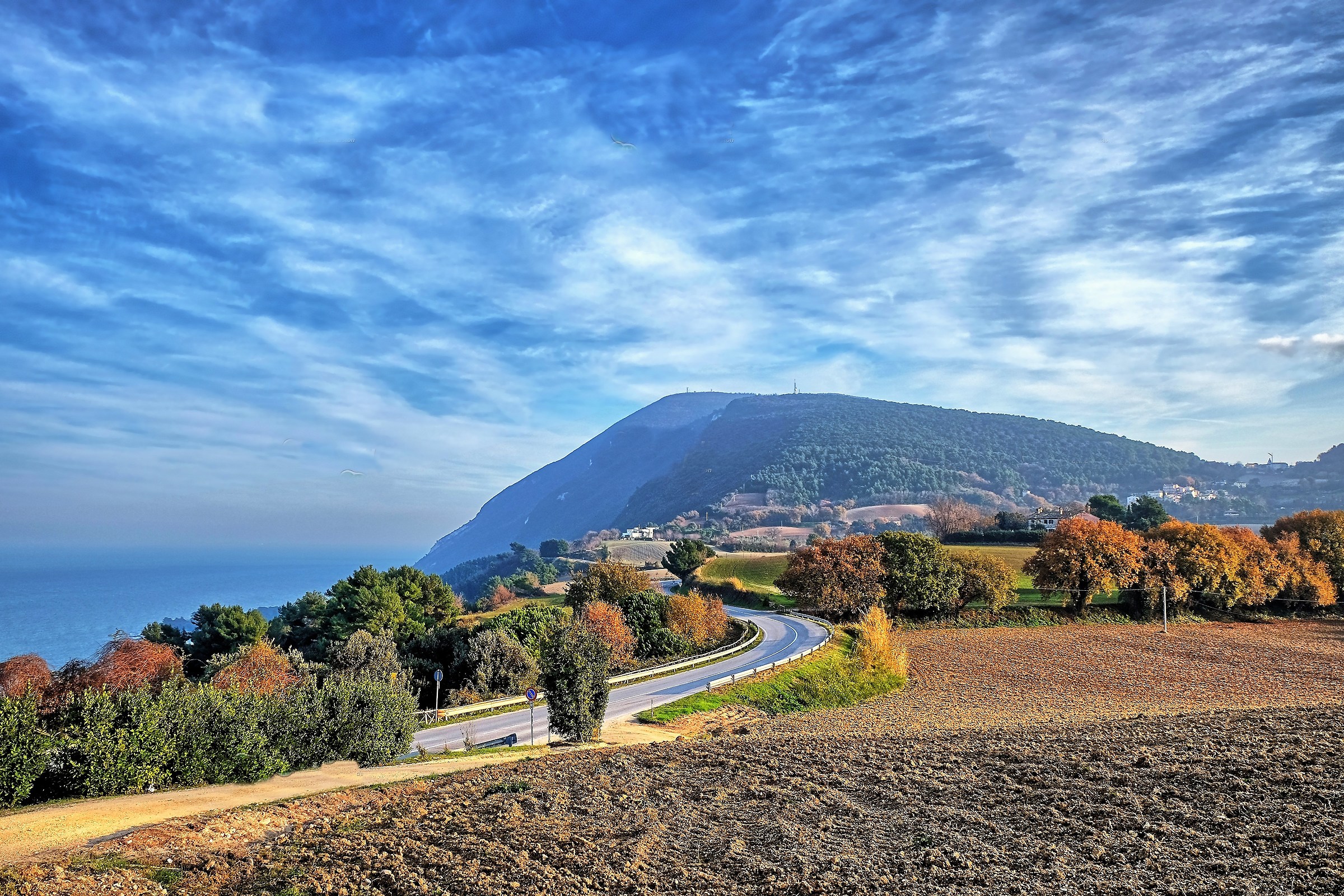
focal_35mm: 27
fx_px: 1008
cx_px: 672
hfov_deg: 67.4
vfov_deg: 47.9
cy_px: 448
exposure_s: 1/120
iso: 200
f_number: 10
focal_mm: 18
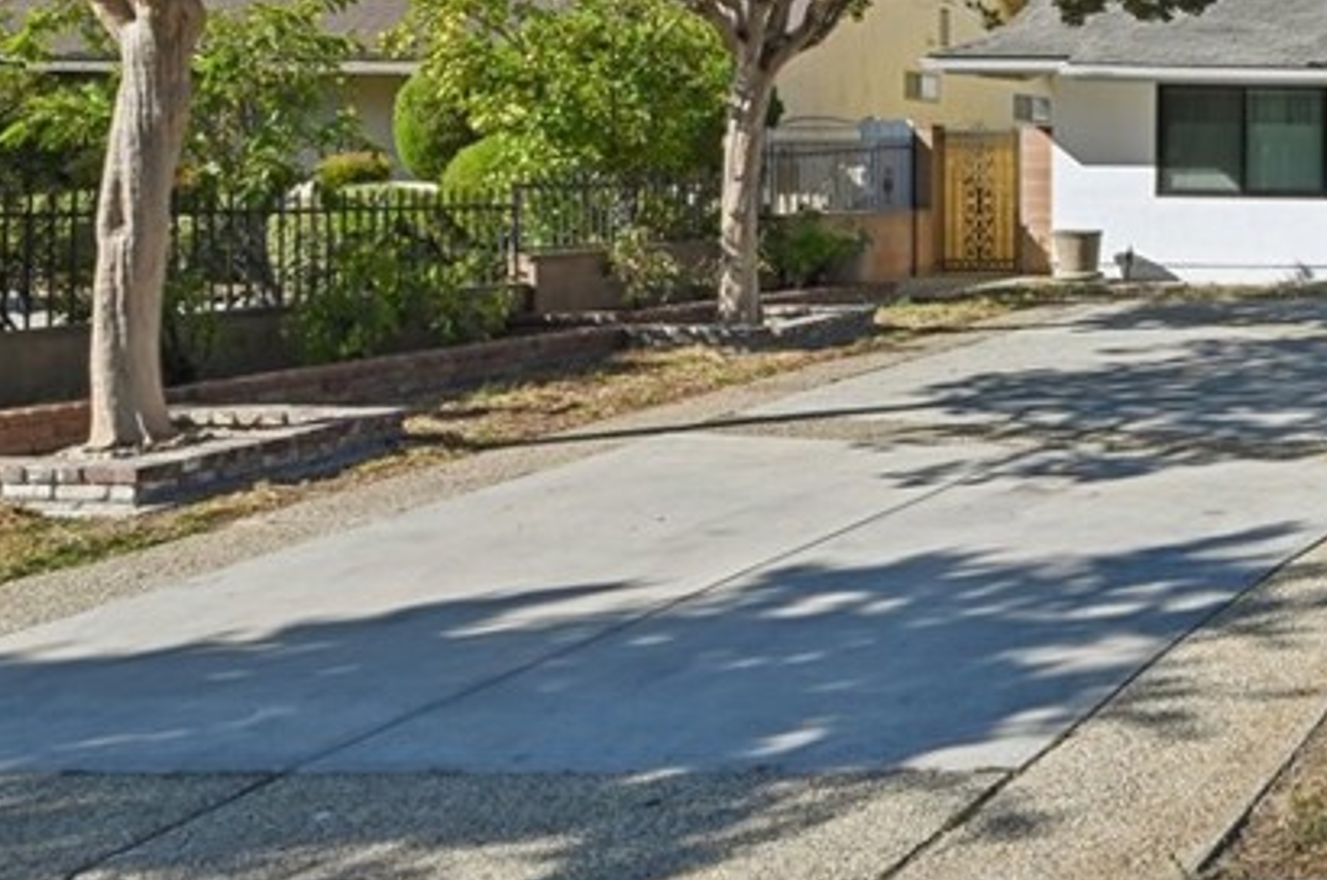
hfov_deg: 34.2
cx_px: 1631
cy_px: 217
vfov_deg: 29.3
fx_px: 1656
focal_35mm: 45
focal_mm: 18
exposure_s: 1/60
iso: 250
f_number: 22
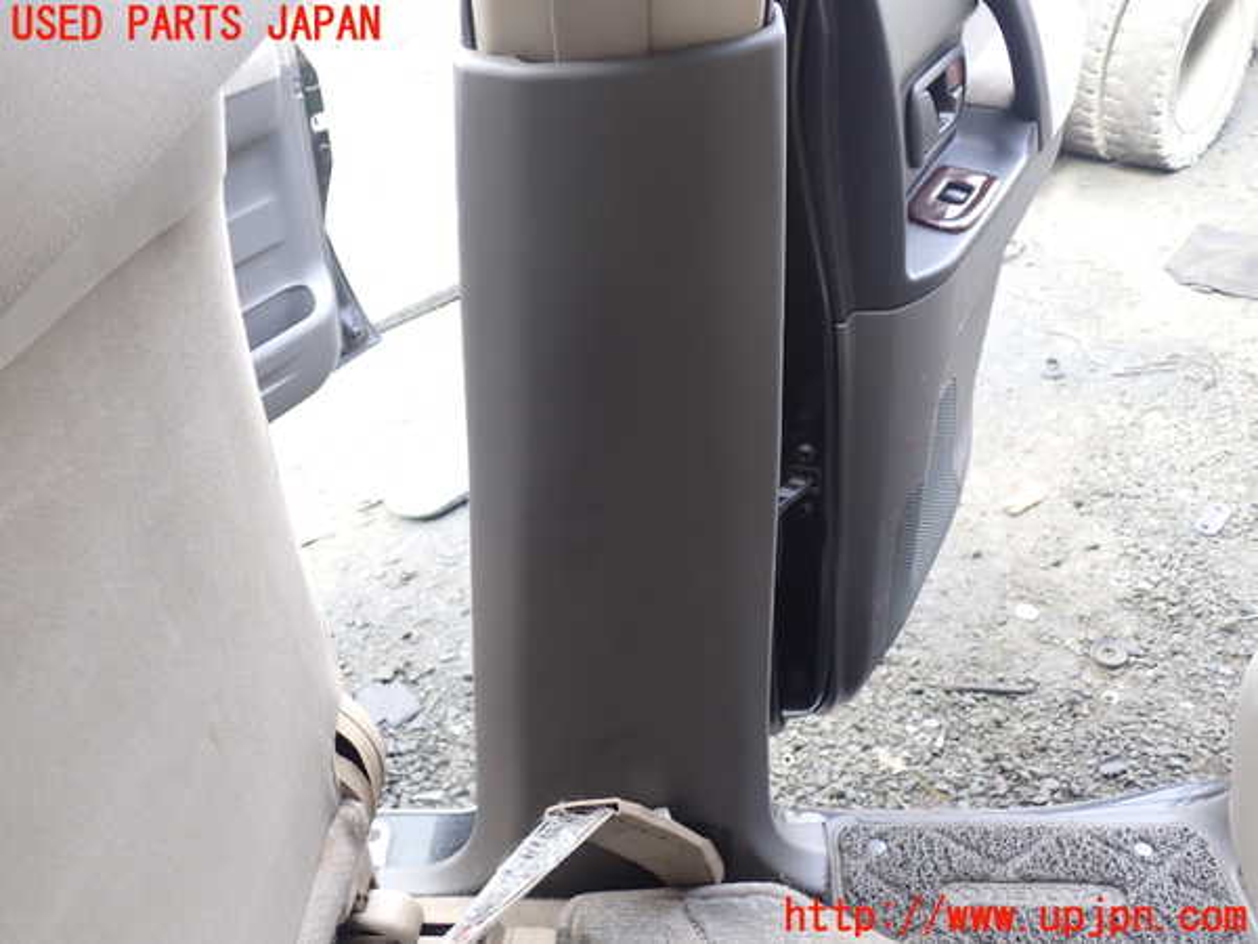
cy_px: 472
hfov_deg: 60.0
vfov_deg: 46.8
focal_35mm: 30
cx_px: 629
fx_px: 1090
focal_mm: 5.4
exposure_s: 1/60
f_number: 2.3
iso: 100
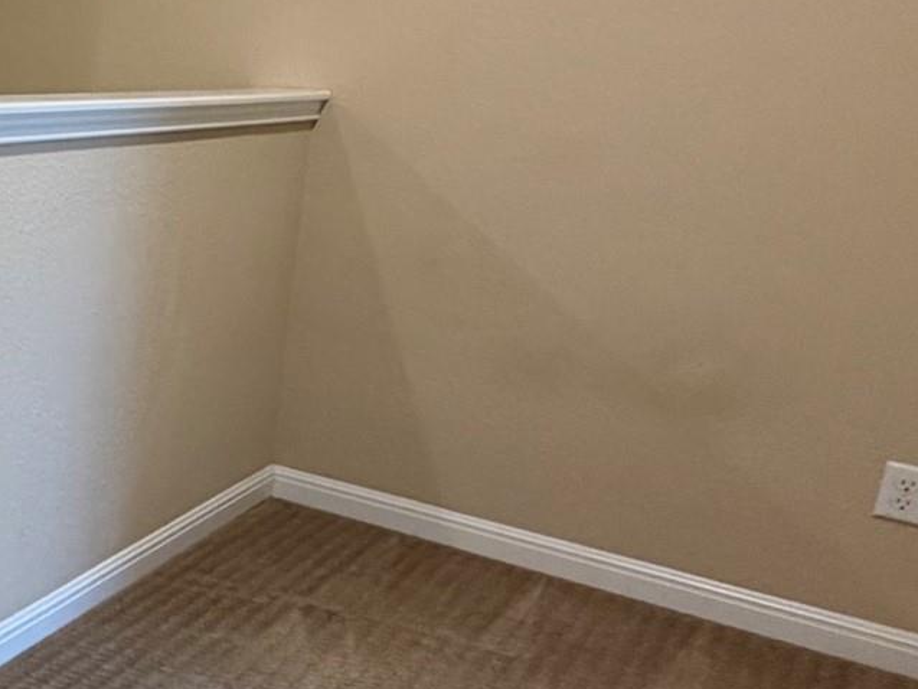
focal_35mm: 45
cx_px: -370
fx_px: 1194
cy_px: 235
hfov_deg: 29.9
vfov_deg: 32.0
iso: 250
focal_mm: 2.22
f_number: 2.2
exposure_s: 1/60
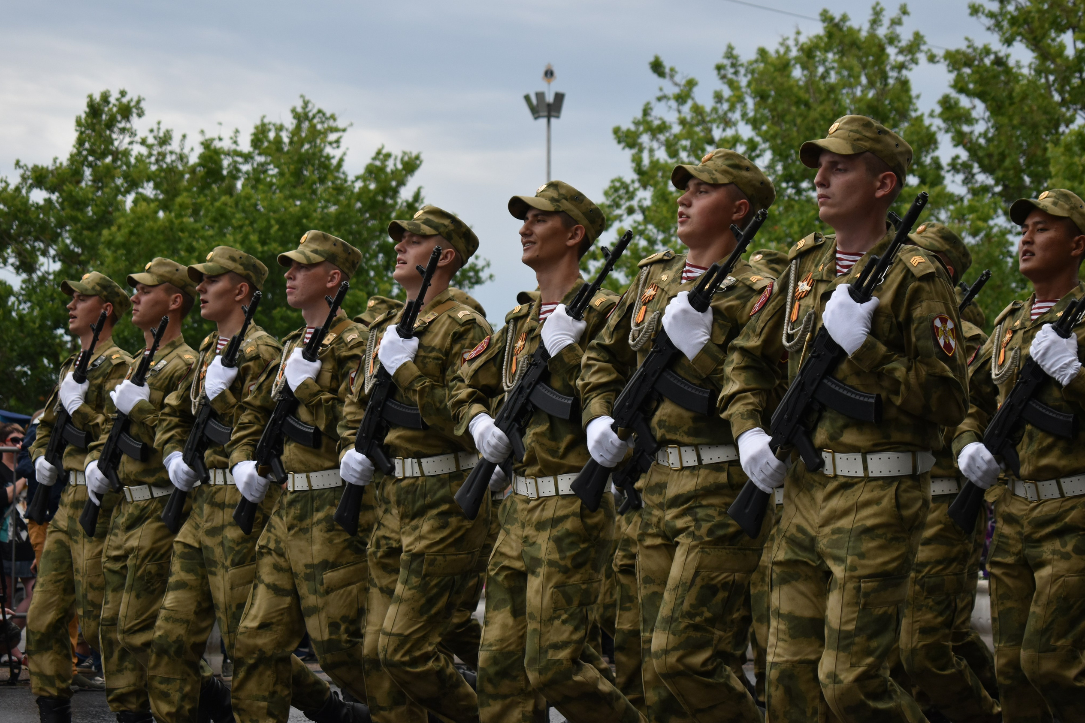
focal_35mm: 84
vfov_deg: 16.4
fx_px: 2517
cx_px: 543
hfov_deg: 24.3
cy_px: 361
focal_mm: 55
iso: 400
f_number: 5.6
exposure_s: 1/1250
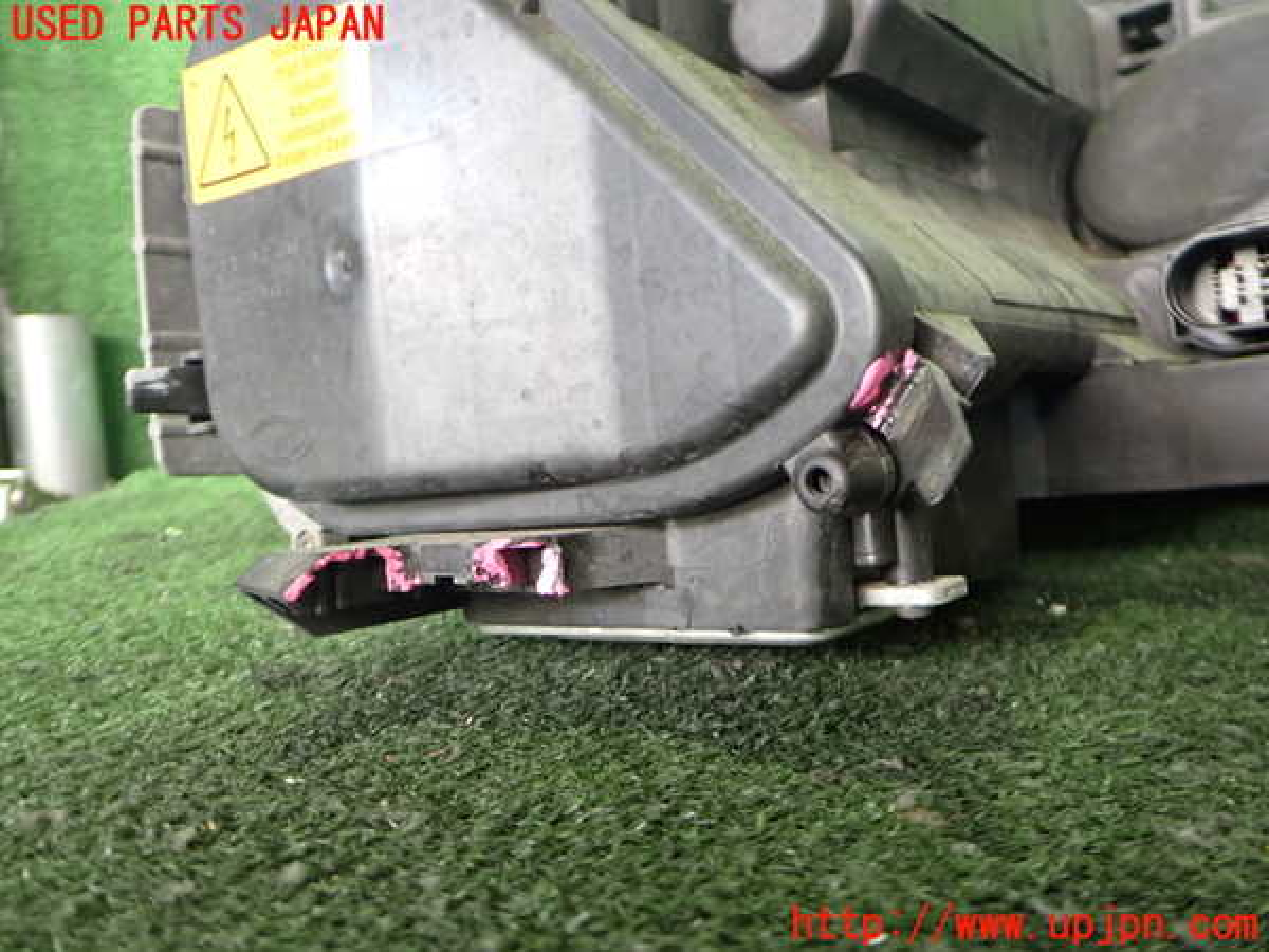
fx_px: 1100
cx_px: 634
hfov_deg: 60.0
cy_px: 476
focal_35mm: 30
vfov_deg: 46.8
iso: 500
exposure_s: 1/30
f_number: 2.3
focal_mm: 5.4
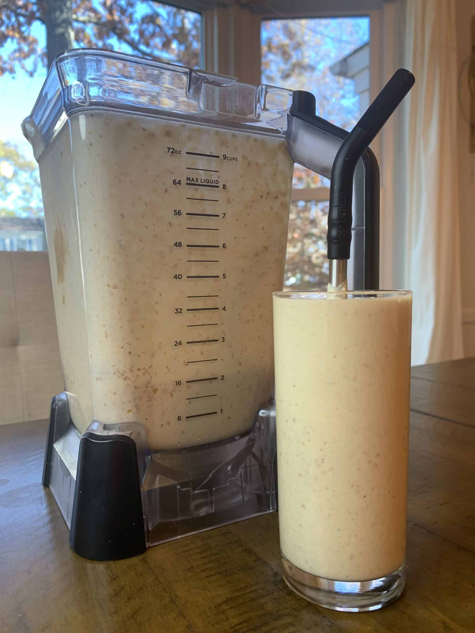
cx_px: 238
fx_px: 476
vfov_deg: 67.3
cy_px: 316
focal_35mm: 26
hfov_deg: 53.1
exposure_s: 1/120
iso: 64
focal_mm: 4.25
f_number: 1.8
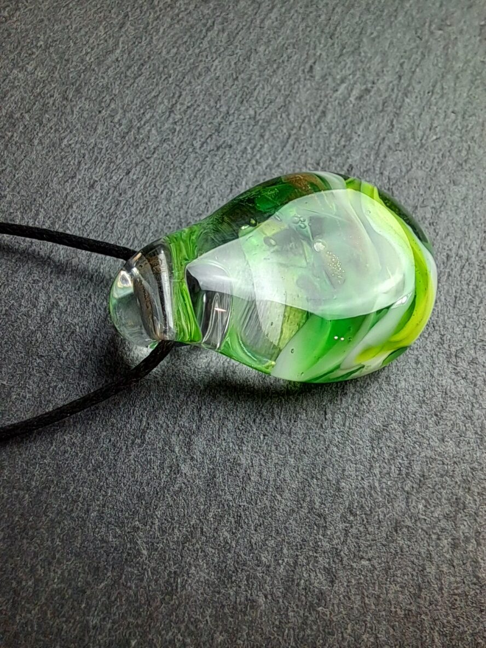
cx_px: 243
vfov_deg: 67.3
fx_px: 487
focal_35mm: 26
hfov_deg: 53.1
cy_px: 324
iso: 50
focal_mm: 2.13
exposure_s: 1/33
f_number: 2.4
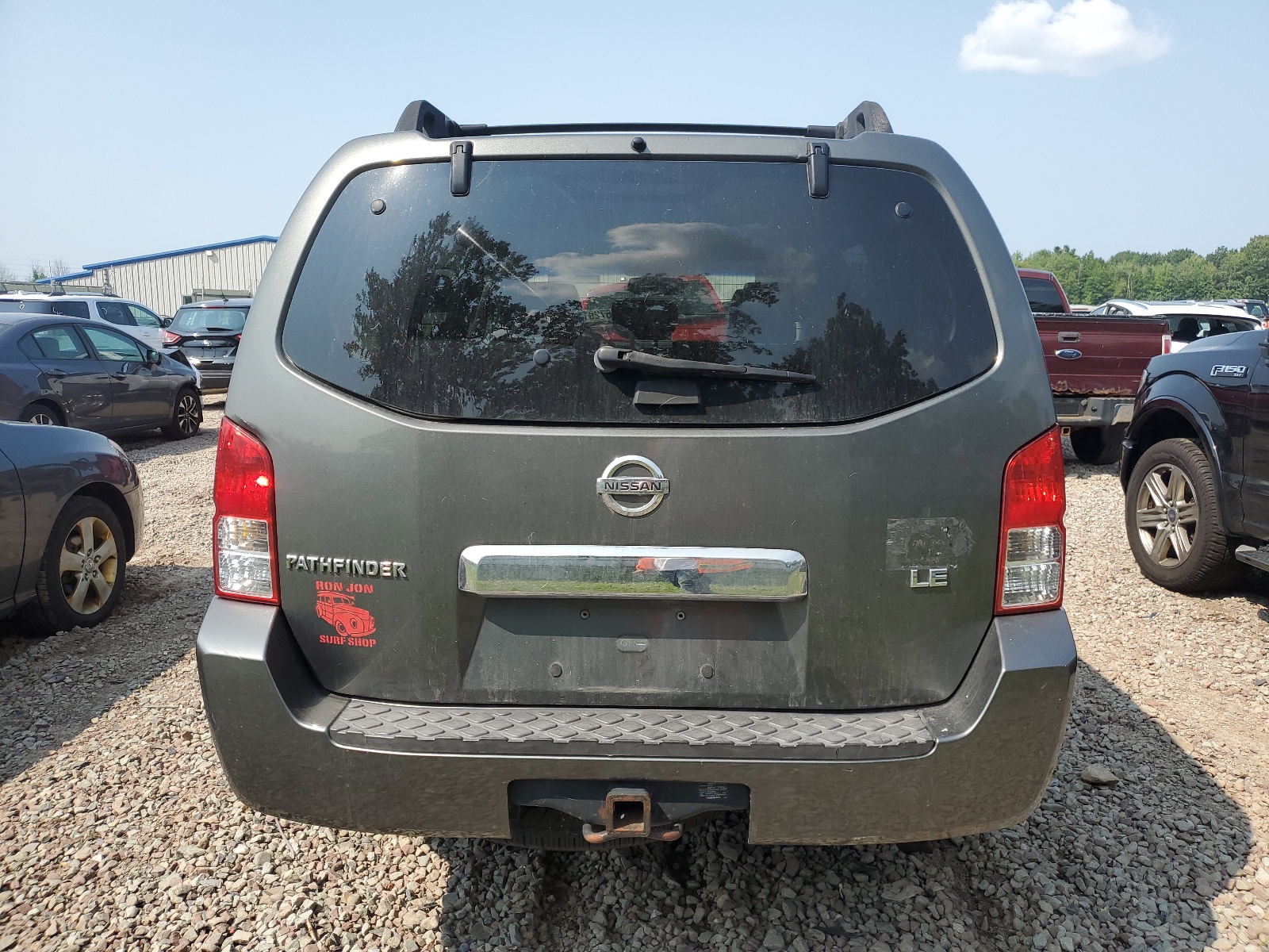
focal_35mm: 26
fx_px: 953
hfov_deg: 67.3
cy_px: 476
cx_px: 634
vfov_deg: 53.1
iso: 50
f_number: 1.5
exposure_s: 1/2000
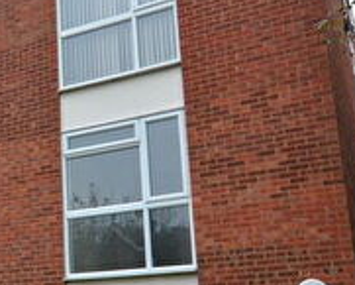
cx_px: -27
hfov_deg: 26.9
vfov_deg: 23.3
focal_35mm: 65
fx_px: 683
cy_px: 207
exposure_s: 1/125
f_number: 5.6
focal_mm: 12
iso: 320
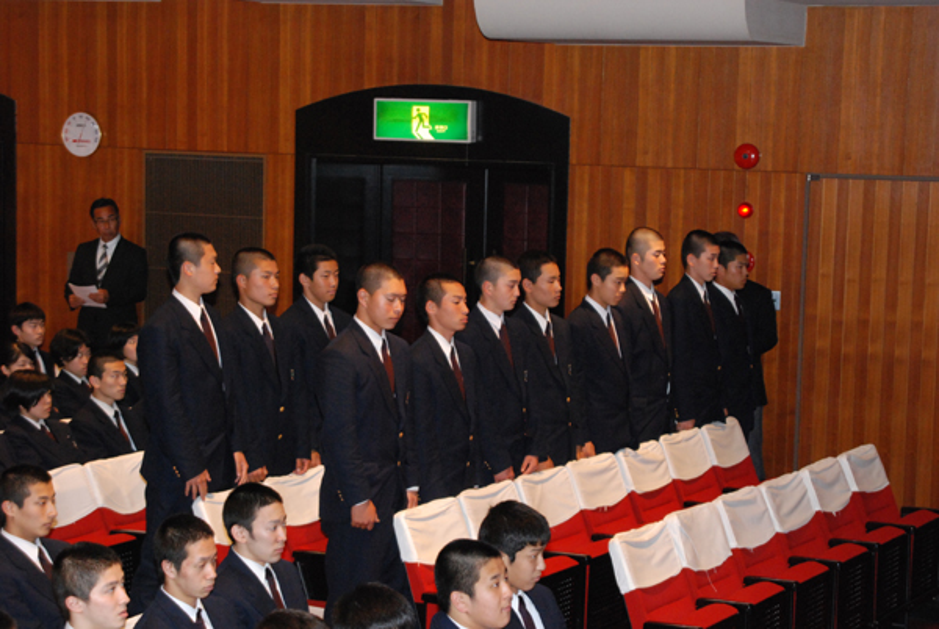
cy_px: 314
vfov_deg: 16.6
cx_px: 470
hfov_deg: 24.6
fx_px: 2155
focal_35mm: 82
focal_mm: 55
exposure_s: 1/60
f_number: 4.5
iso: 1600
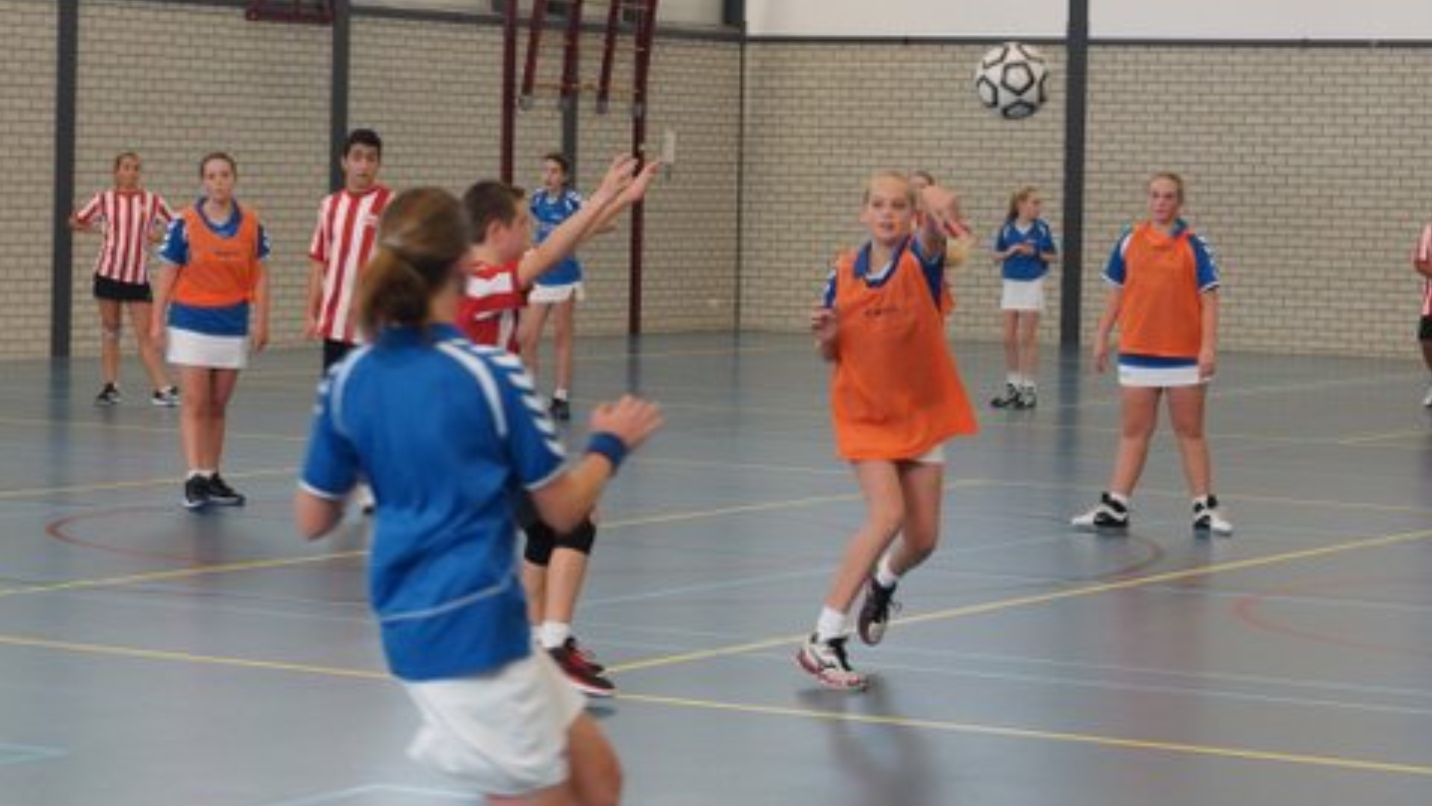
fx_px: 3000
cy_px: 454
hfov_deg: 26.8
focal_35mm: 79
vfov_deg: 15.3
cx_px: 716
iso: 800
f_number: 3.5
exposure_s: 1/200
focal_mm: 50
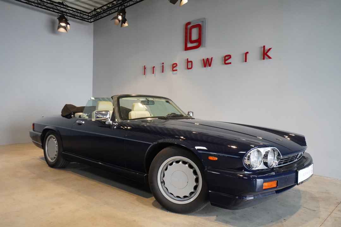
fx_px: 256
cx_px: 170
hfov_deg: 67.4
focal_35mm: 27
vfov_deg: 48.0
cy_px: 114
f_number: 6.3
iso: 2000
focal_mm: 18
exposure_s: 1/80
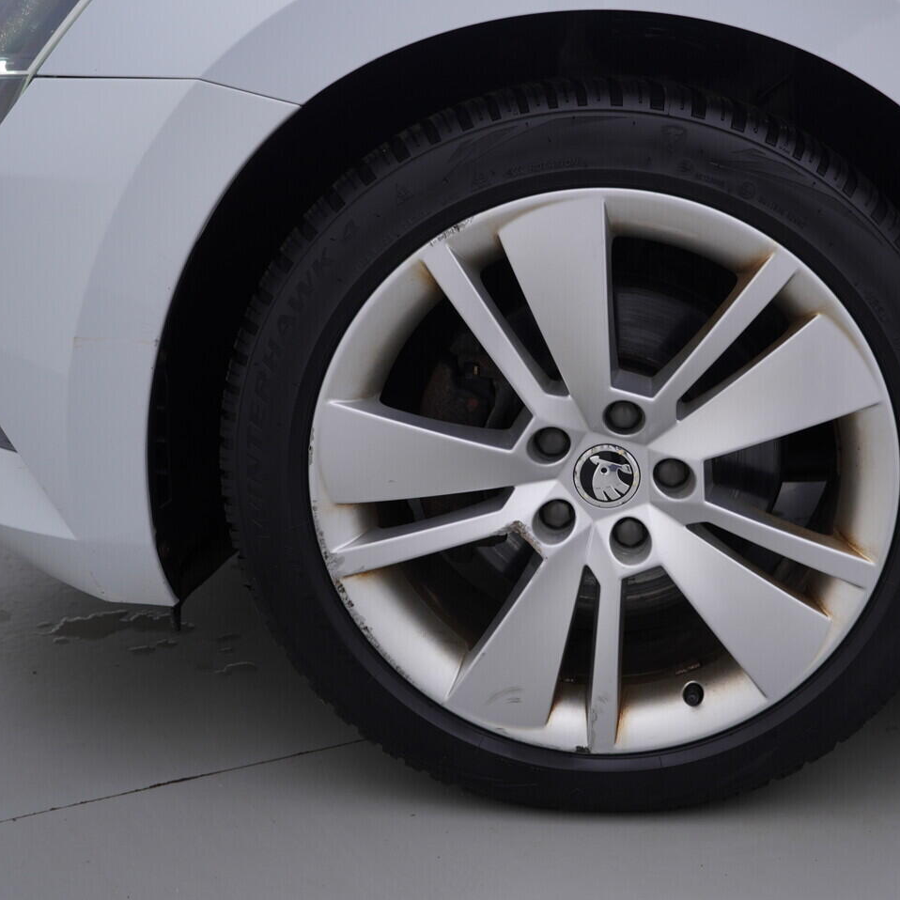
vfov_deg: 36.8
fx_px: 1353
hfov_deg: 36.0
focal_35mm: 46
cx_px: 668
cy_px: 450
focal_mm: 24
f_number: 4.5
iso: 125
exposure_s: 1/80
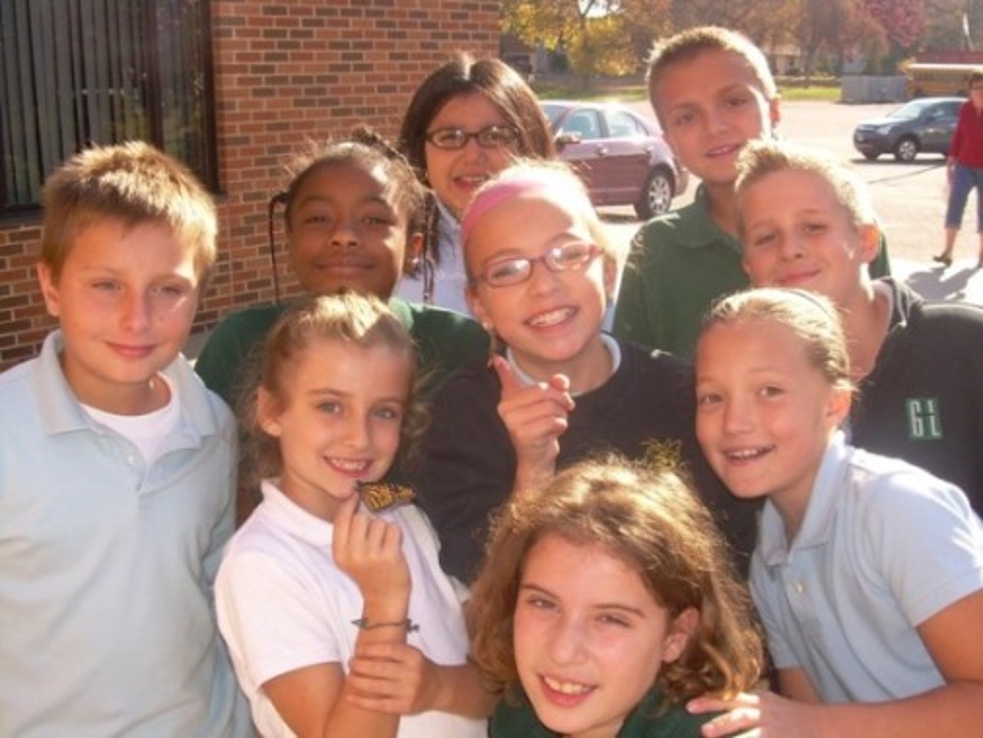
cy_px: 369
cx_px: 492
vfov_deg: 32.9
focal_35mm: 44
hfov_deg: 42.9
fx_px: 1250
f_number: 4.8
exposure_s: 1/136
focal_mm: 7.2
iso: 50
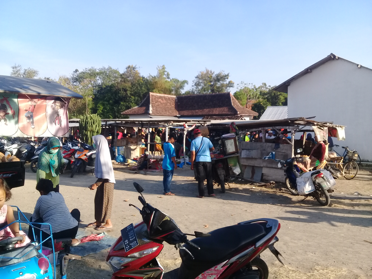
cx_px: 186
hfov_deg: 58.4
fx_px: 333
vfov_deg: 45.4
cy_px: 140
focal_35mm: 31
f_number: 2.2
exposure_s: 1/577
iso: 50
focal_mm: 3.3
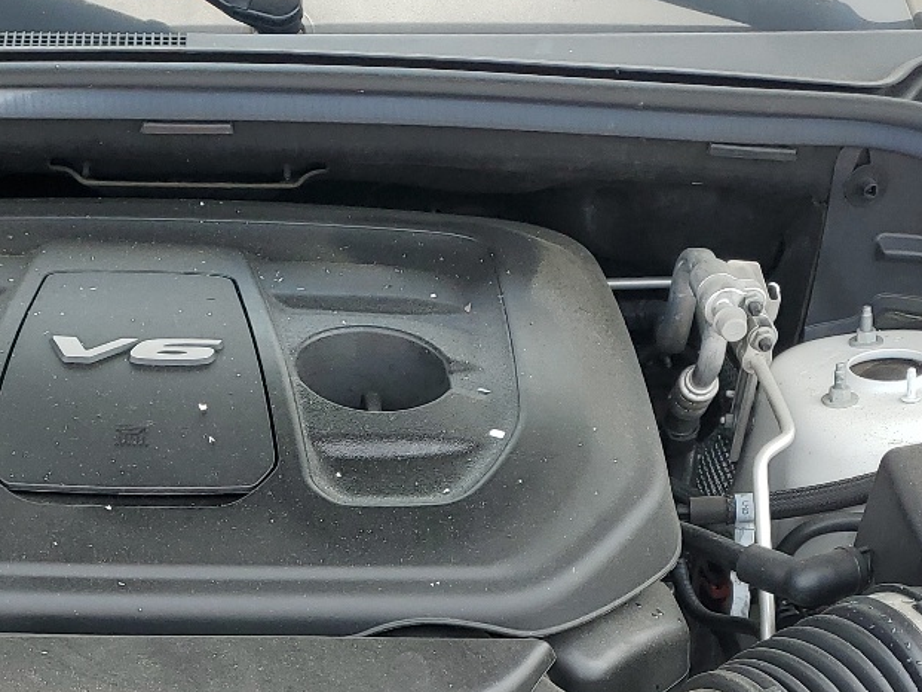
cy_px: 670
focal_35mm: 67
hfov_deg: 28.4
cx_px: 187
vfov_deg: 21.3
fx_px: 1785
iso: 50
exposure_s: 1/714
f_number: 1.5
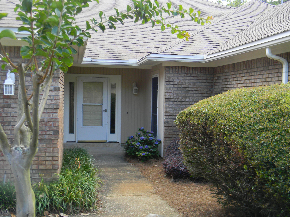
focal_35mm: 42
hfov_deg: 44.8
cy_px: 109
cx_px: 144
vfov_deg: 34.3
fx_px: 352
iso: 80
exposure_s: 1/57.6
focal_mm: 7.3
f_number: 3.8
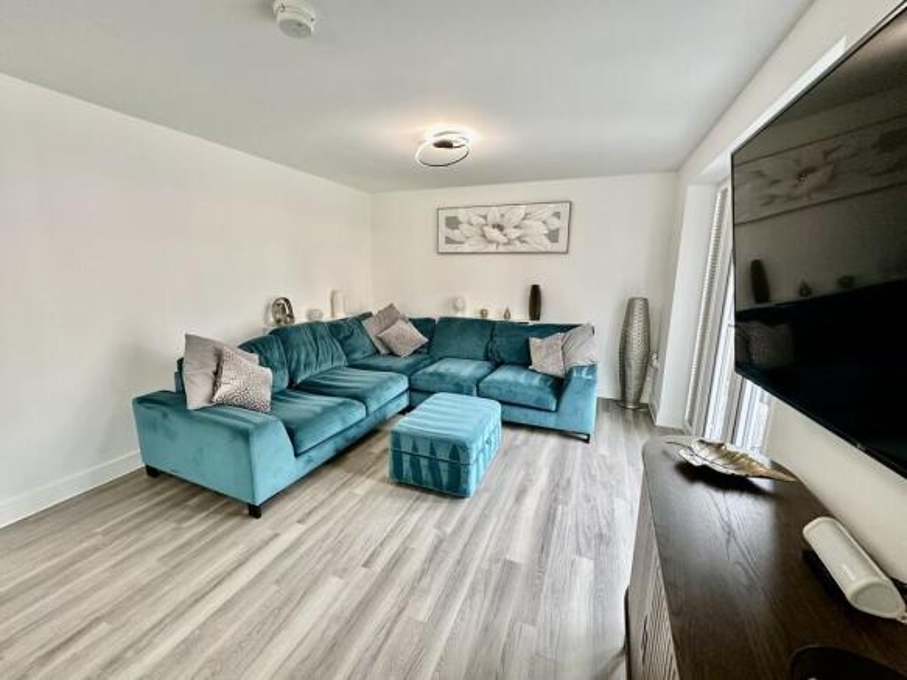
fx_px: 367
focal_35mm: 14
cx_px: 454
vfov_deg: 85.7
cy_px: 340
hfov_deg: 102.1
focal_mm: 2.22
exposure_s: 1/99
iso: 200
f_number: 2.2
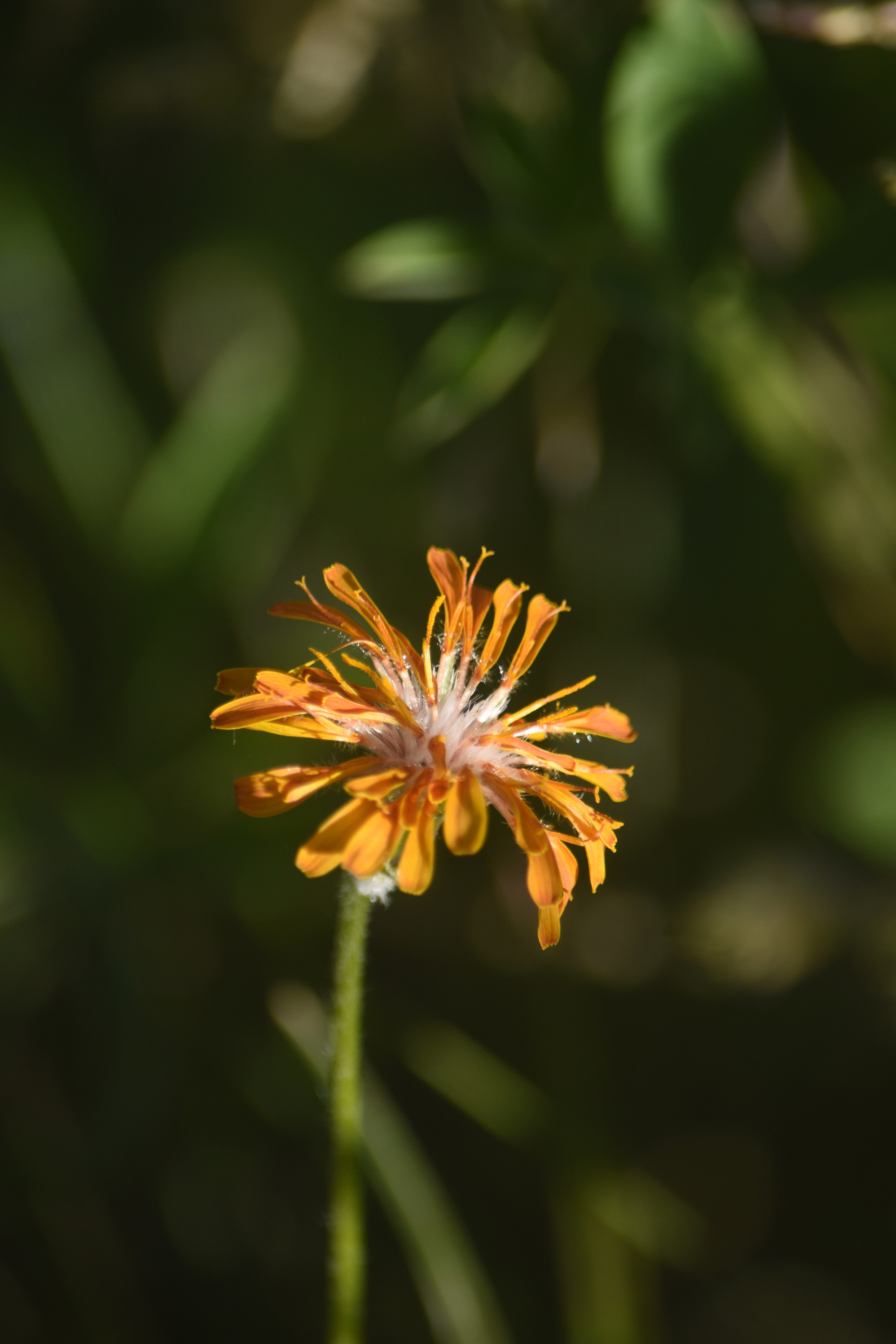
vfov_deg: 4.6
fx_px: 16832
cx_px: 448
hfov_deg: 3.0
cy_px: 671
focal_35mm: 451
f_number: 5.6
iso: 320
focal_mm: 300
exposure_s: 1/800
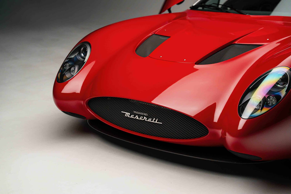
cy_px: 97
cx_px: 146
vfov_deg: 21.0
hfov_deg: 31.0
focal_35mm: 65
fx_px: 524
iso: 1250
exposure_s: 1/80
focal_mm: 64.8
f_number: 2.8
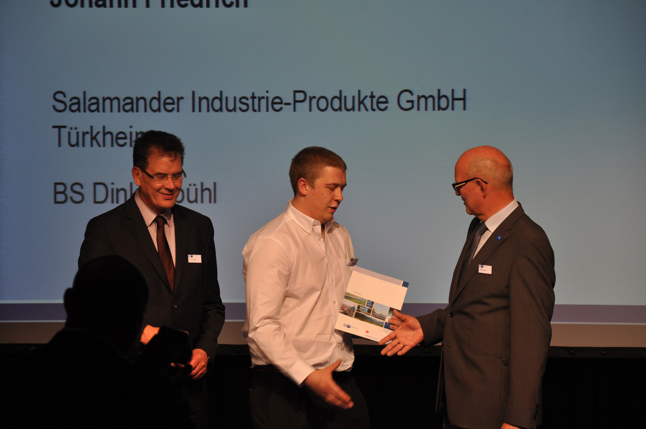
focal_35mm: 168
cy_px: 215
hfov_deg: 12.3
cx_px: 316
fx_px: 3002
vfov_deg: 8.2
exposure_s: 1/125
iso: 280
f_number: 5.6
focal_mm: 105
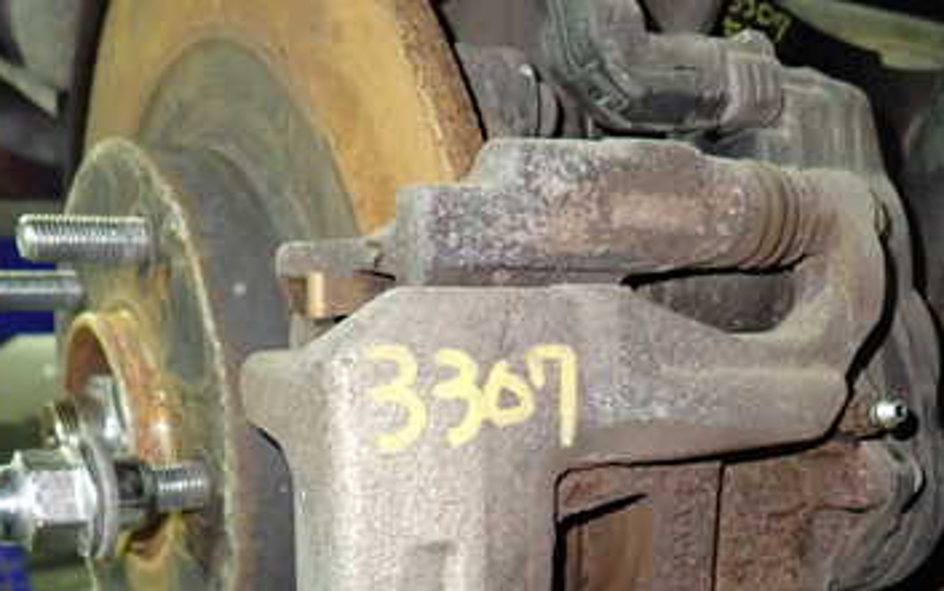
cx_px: 642
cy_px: 516
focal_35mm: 45
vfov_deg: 27.7
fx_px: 1158
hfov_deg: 43.6
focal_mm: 4.5
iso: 640
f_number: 2
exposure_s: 1/30
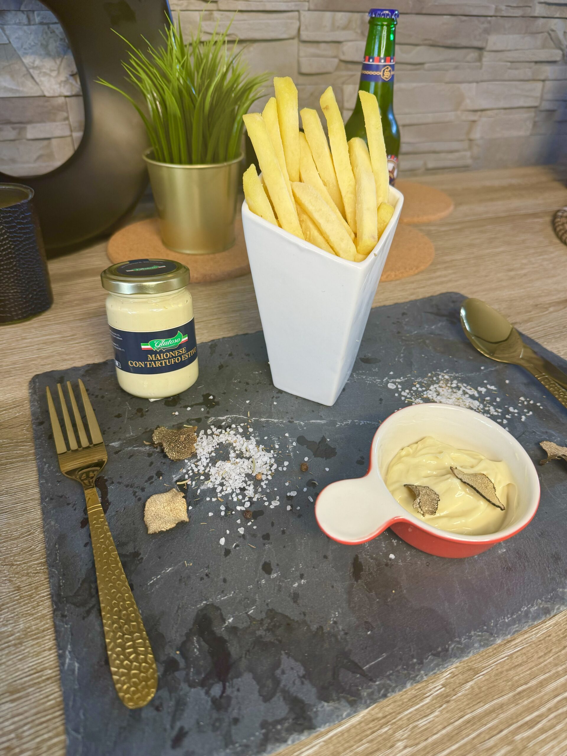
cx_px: 284
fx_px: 524
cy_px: 378
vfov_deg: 71.6
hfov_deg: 56.8
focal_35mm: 24
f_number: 1.78
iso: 125
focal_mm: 6.86
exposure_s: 1/50
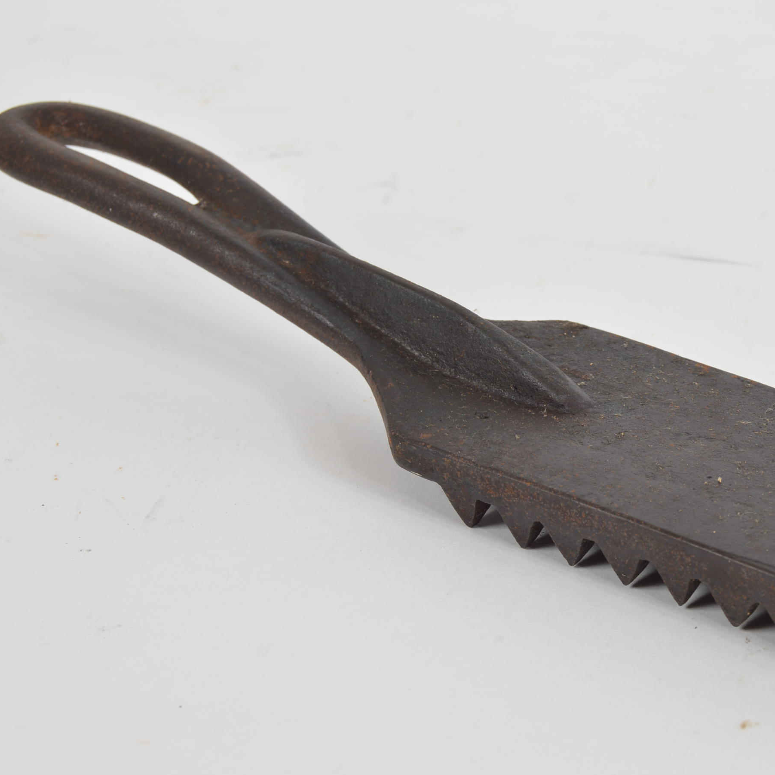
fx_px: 2153
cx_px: 542
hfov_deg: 20.3
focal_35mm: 85
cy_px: 351
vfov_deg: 20.4
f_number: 9
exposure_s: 1/80
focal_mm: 40
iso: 100
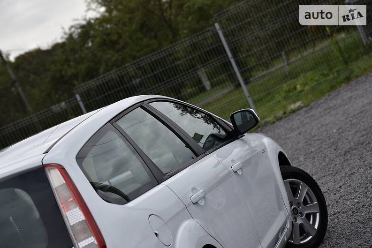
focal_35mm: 121
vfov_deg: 11.3
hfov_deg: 16.9
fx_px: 1250
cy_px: 124
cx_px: 186
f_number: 6.3
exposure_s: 1/640
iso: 200
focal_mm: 120
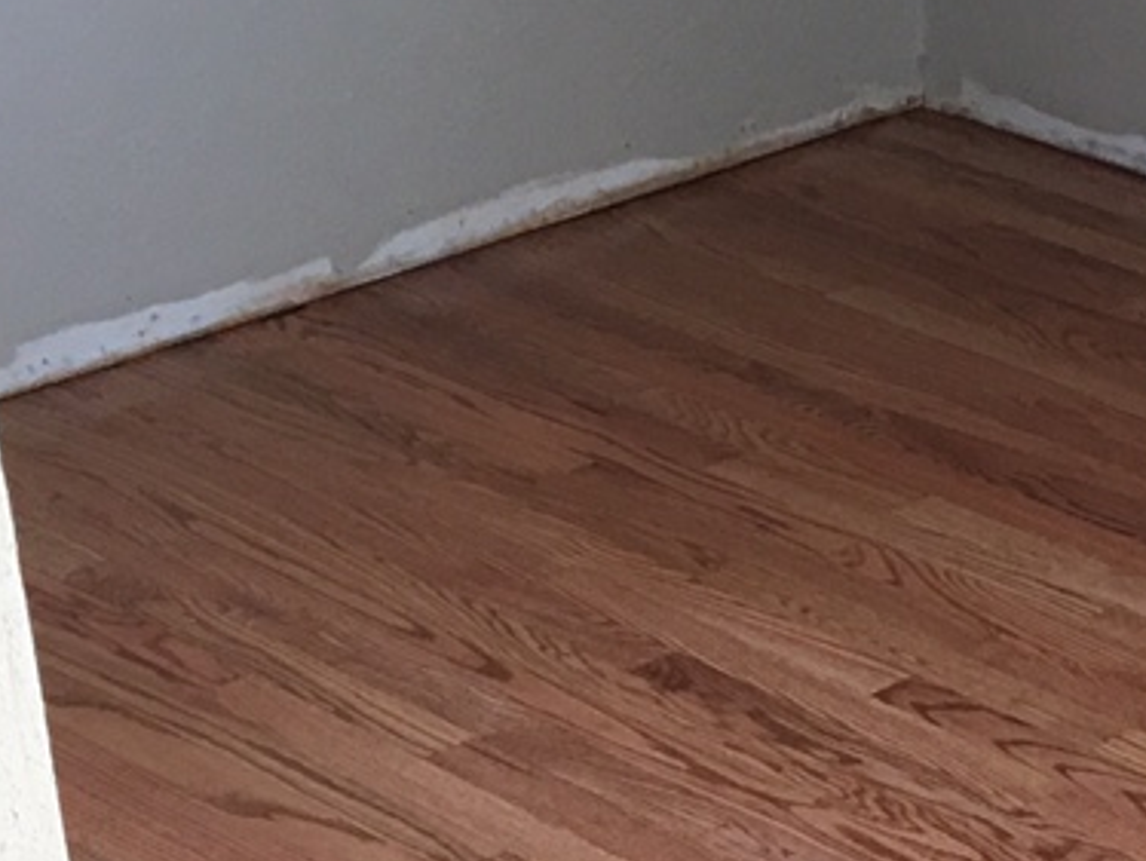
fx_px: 4108
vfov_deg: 11.2
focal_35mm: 124
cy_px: 1495
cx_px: 1333
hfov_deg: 15.4
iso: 32
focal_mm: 4.15
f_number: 2.2
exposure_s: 1/15
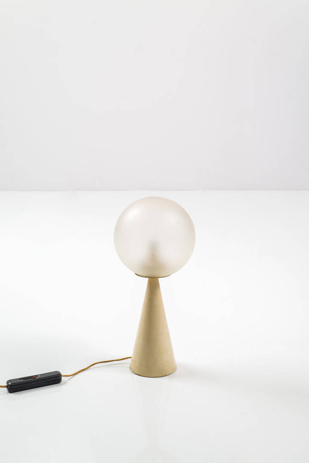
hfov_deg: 27.0
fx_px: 643
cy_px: 232
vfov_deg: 39.6
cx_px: 154
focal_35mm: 50
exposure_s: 1/200
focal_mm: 50
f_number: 10
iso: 100
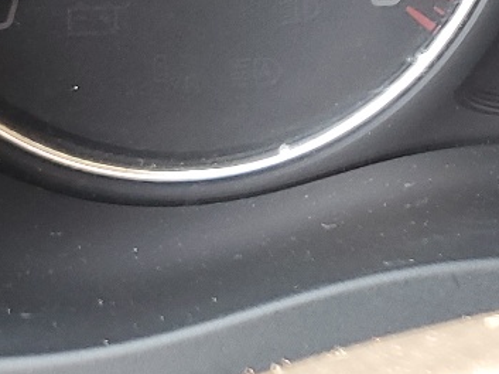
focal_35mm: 118
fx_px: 1699
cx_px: 693
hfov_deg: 15.7
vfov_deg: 11.8
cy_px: -242
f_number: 1.5
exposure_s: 1/60.2
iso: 66
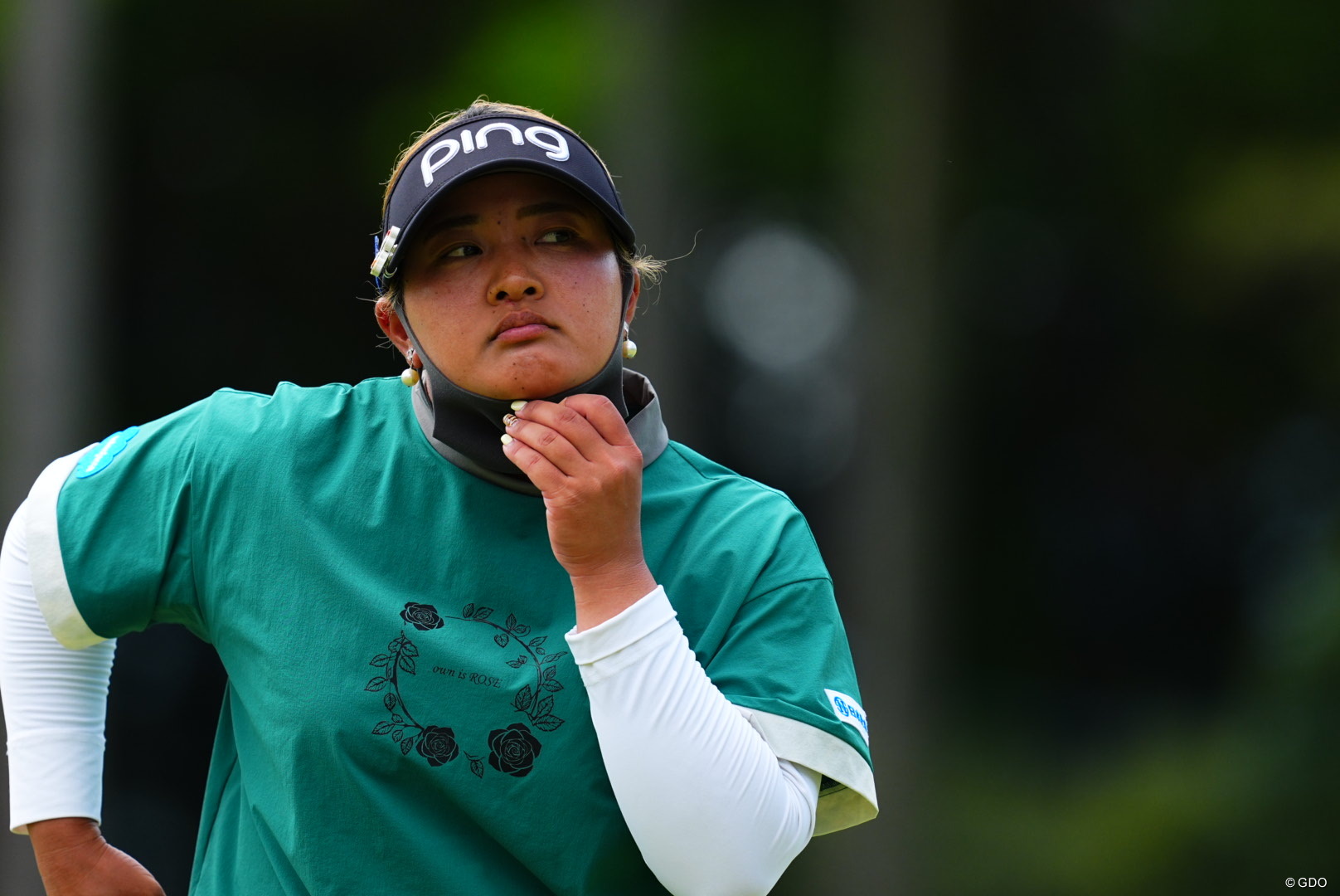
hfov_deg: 4.6
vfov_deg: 3.1
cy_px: 448
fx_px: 16761
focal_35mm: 450
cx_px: 670
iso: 400
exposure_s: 1/2500
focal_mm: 300
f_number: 2.8
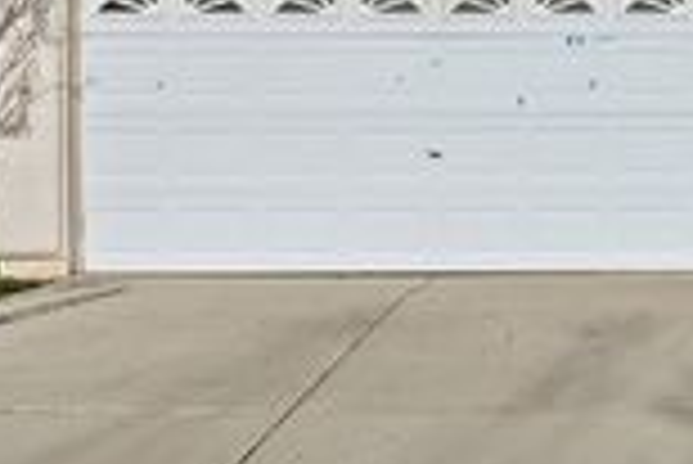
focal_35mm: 78
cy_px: 97
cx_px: 742
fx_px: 1503
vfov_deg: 17.4
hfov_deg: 24.4
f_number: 9
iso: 64
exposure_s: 1/3200
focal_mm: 24
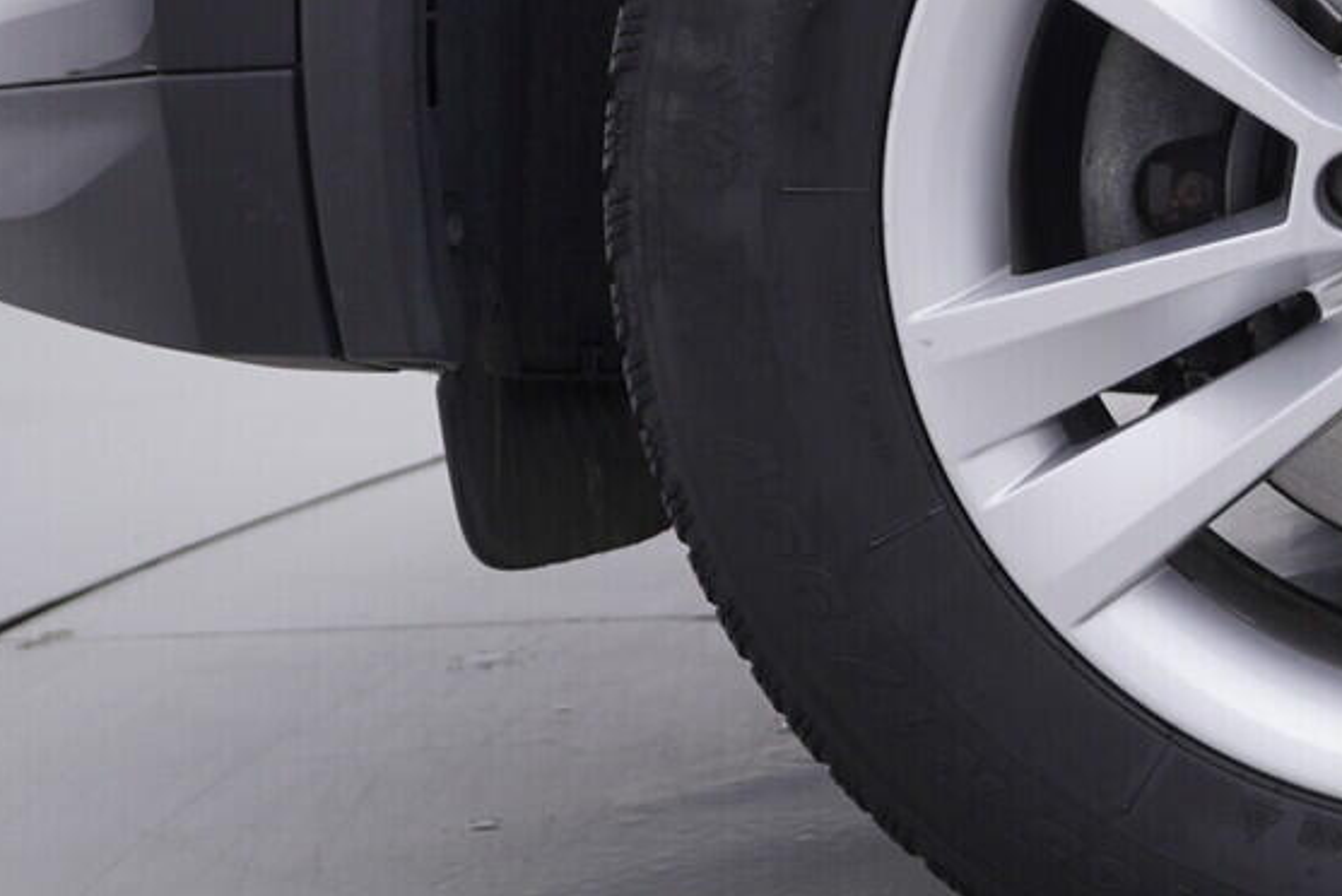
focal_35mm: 93
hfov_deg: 20.5
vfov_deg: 14.6
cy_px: 188
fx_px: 3468
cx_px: 1602
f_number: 4
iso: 125
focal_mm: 24
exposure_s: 1/80
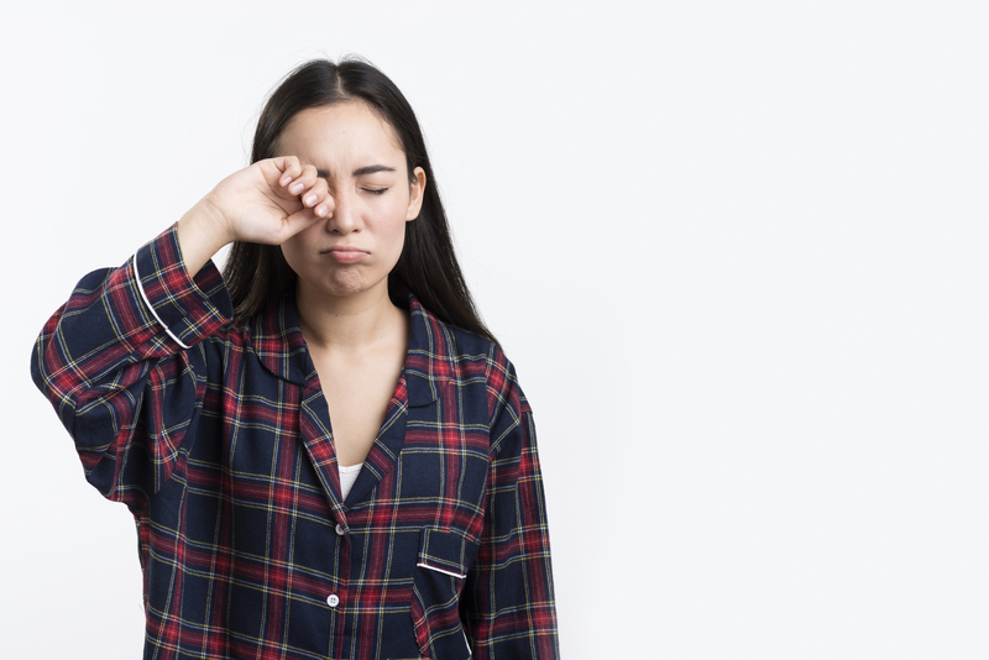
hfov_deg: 23.9
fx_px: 2336
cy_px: 330
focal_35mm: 85
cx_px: 494
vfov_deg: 16.1
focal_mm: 85
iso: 200
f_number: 8
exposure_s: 1/100
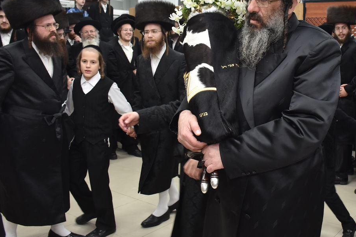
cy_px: 66
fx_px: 415
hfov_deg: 45.2
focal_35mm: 42
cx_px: 257
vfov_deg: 31.4
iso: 1000
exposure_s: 1/100
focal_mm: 18
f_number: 5.6
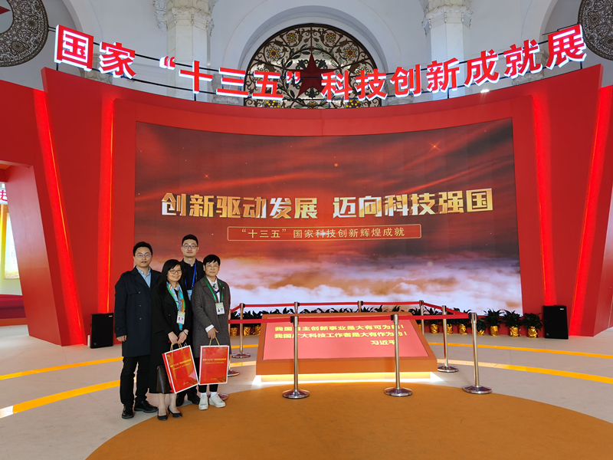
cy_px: 230
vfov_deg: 51.4
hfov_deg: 65.3
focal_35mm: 27
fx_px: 478
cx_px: 306
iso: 50
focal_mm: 5.56
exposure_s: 1/100
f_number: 1.6
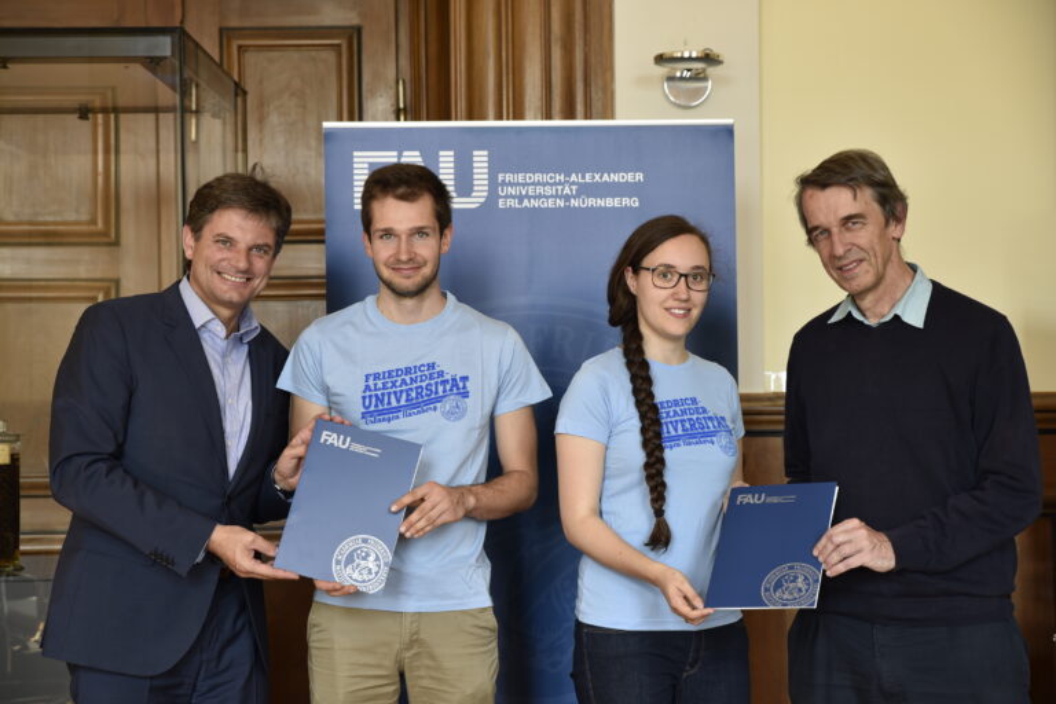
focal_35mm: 62
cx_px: 528
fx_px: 1819
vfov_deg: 21.9
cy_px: 352
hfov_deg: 32.4
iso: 400
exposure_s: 1/60
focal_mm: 62
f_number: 4
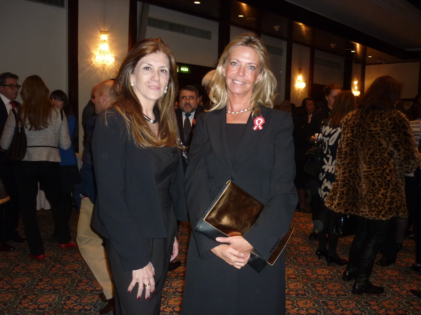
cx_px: 210
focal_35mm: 33
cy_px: 158
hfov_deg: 55.4
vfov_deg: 42.9
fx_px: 401
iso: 200
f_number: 2.8
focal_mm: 5.5
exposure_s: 1/30
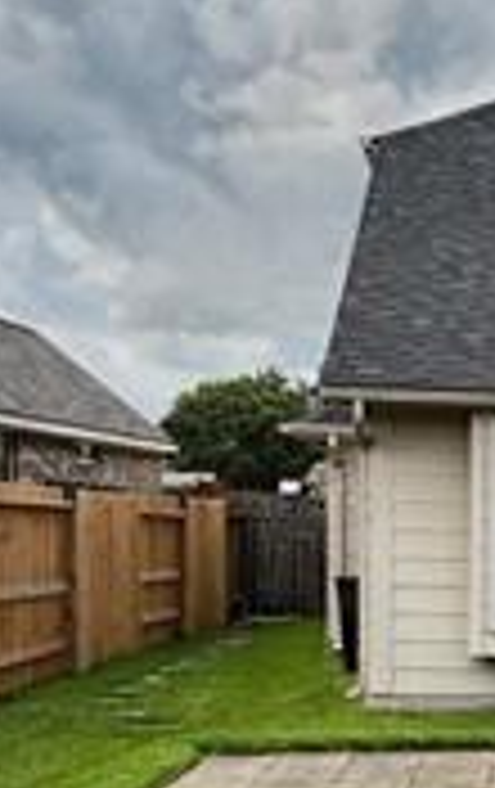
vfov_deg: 30.7
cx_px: 828
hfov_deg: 17.2
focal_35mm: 65
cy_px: 626
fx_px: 1397
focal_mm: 2.22
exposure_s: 1/215
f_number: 2.2
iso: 40
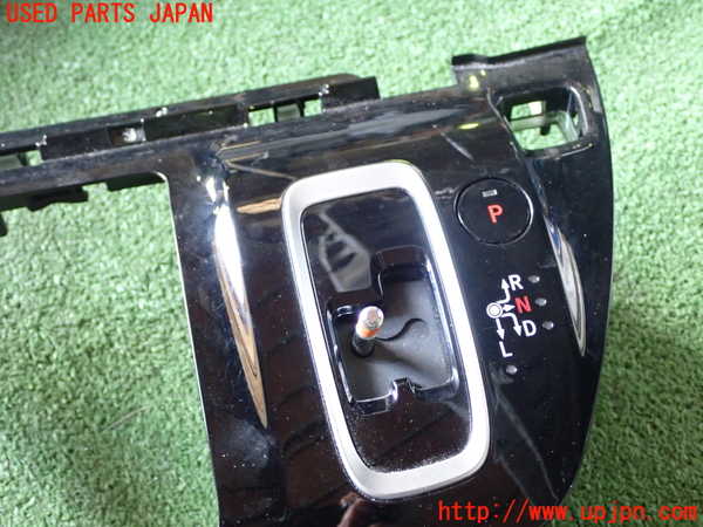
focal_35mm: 47
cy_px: 264
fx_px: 955
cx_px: 352
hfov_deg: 40.4
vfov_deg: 30.9
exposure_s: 1/50
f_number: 3.1
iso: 800
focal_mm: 8.4
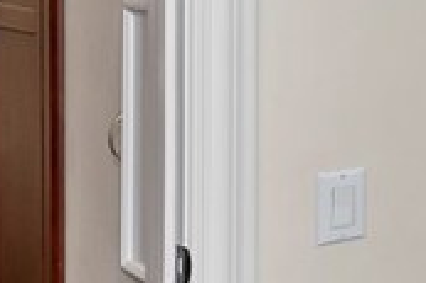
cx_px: 1106
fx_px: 1052
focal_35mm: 89
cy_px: -55
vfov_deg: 14.8
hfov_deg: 13.6
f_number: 8
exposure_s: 1/30
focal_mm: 10
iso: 180
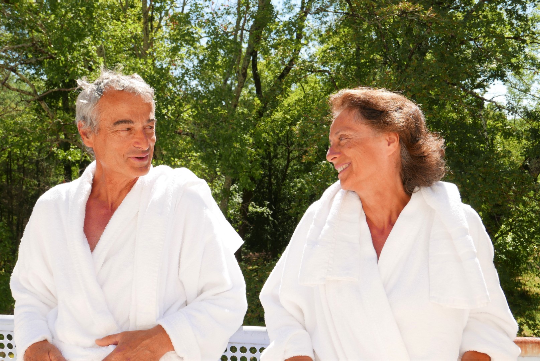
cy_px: 180
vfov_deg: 36.0
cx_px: 270
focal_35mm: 37
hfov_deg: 51.9
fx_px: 555
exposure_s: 1/400
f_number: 5.6
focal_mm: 16.5
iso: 200
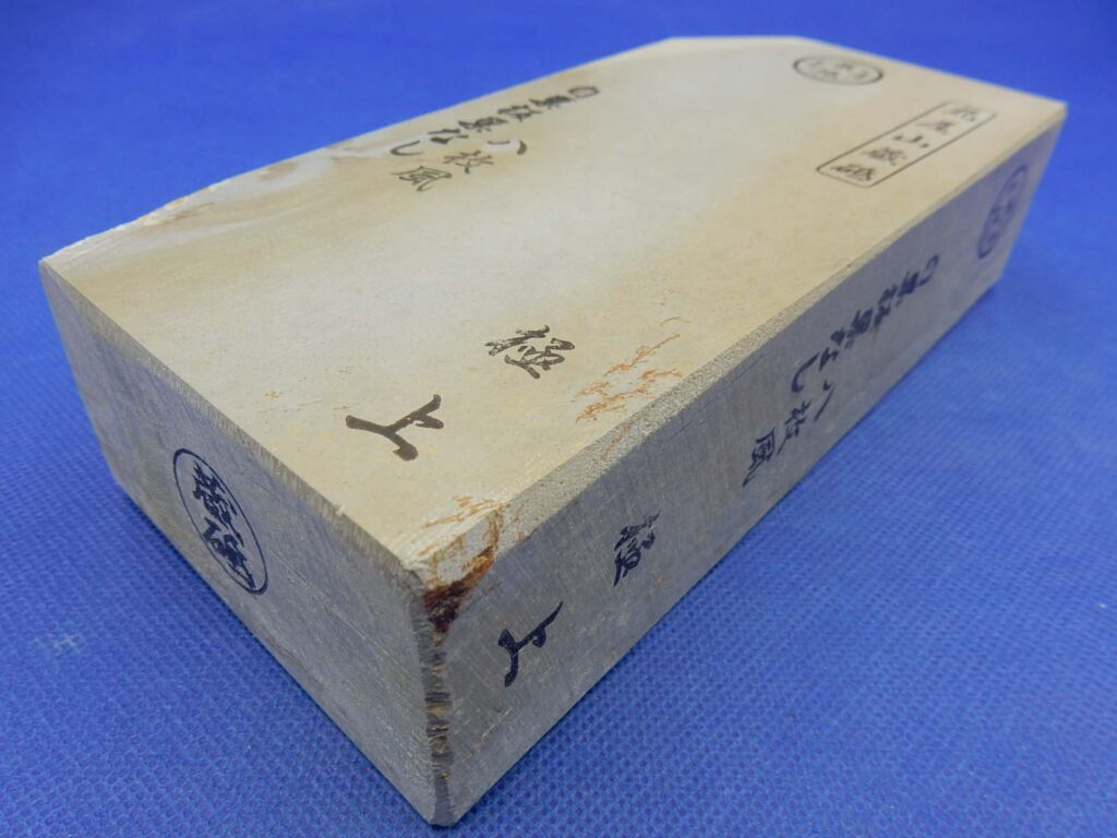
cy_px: 419
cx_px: 558
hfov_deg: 69.4
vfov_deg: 54.9
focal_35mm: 25
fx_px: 807
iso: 125
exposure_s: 1/100
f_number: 3.7
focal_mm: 4.5
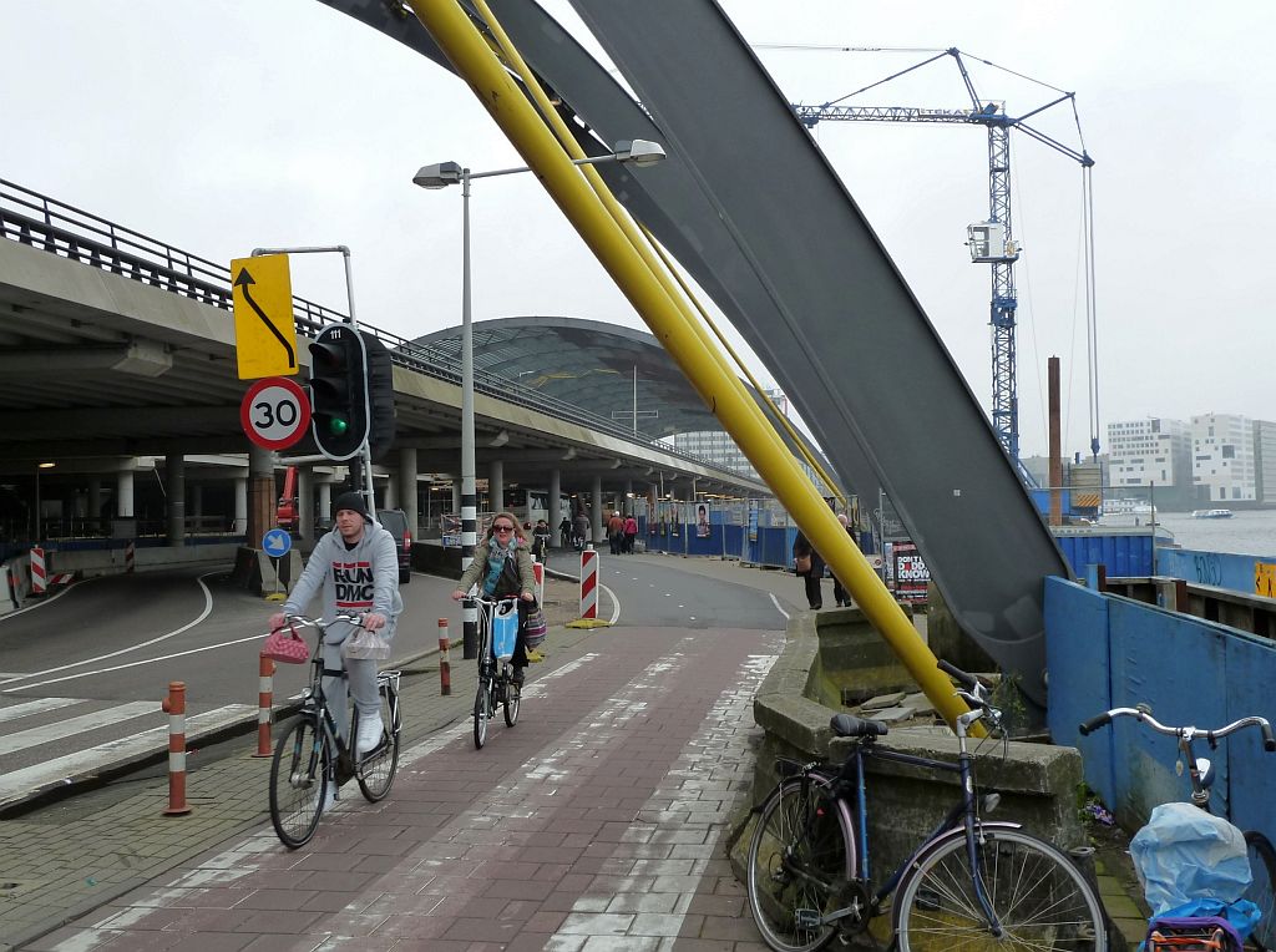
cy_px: 476
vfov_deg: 44.0
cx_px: 638
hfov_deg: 56.9
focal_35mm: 32
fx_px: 1177
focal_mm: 5.3
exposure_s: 1/125
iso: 125
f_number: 4
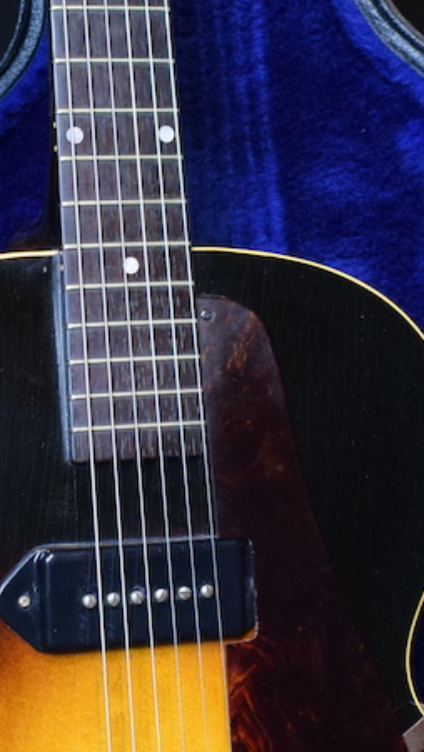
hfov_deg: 11.0
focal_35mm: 110
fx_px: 2191
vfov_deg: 19.5
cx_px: 82
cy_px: 327
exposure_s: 1/30
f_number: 3.8
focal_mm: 21
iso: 1600
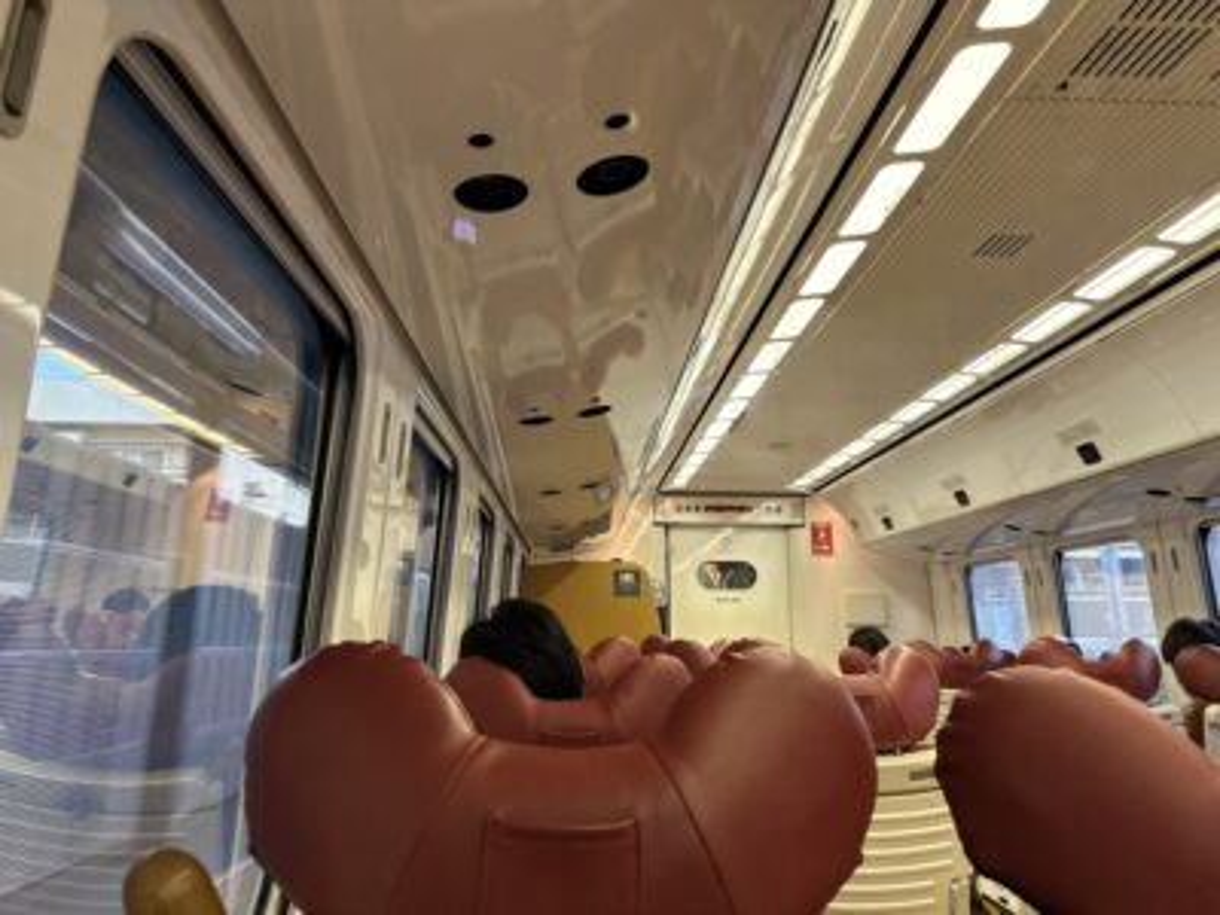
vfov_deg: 56.8
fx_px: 846
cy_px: 458
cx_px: 610
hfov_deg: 71.6
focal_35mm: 24
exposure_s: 1/60
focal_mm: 6.76
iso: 125
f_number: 1.78
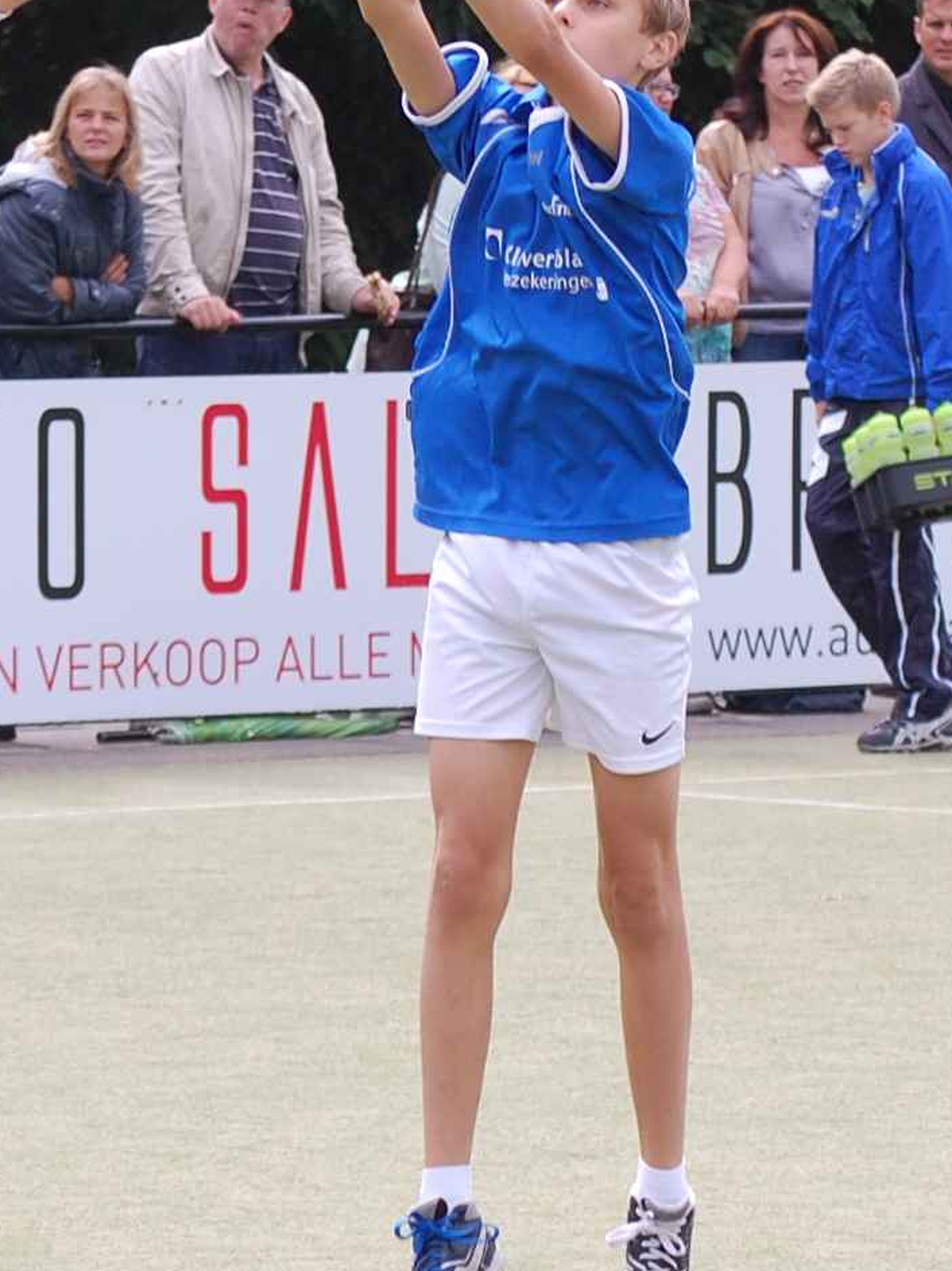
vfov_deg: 12.8
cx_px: 309
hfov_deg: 9.6
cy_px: 509
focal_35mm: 154
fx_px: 5650
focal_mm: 68
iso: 250
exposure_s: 1/500
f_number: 5.6
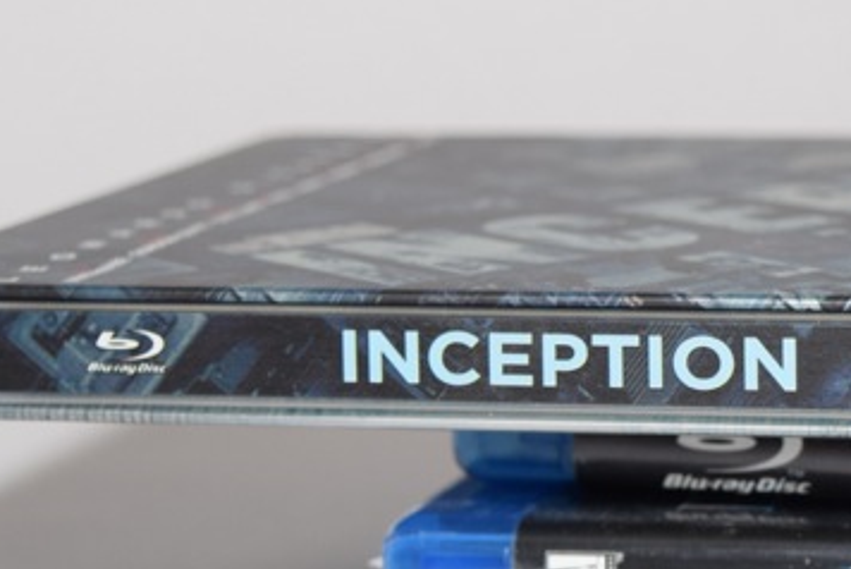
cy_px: 353
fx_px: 4481
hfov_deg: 10.7
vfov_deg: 7.3
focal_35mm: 189
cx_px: 889
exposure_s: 1/60
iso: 320
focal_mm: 45
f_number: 5
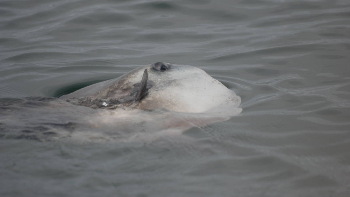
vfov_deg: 2.6
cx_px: 175
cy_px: 84
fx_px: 4389
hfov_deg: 4.6
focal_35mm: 473
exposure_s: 1/640
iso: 200
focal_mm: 300
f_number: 5.6
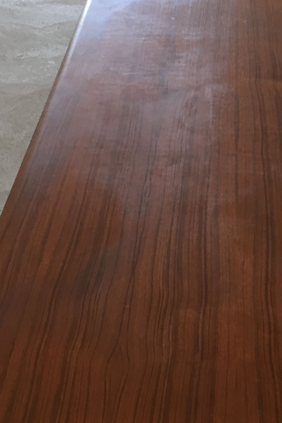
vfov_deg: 28.8
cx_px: 256
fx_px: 822
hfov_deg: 19.1
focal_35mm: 70
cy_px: 215
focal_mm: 4.15
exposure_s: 1/33
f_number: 2.2
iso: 50
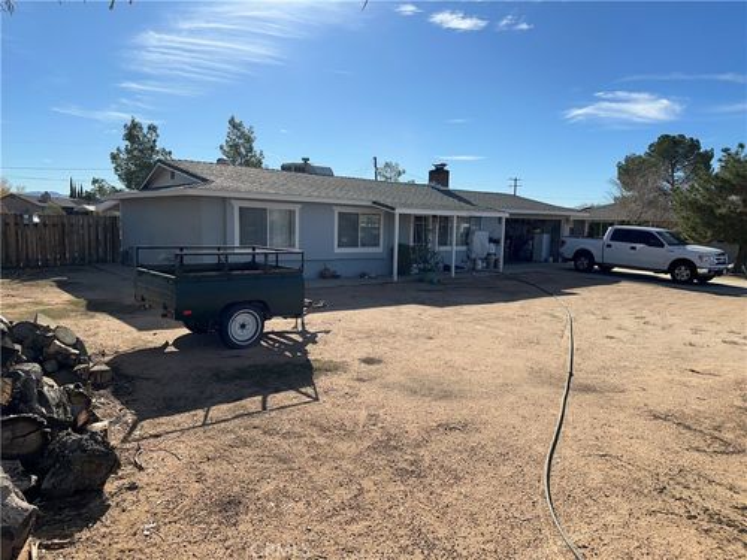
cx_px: 374
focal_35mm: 24
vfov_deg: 56.8
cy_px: 280
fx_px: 518
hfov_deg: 71.6
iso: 80
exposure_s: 1/7042
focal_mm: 6.86
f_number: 1.78
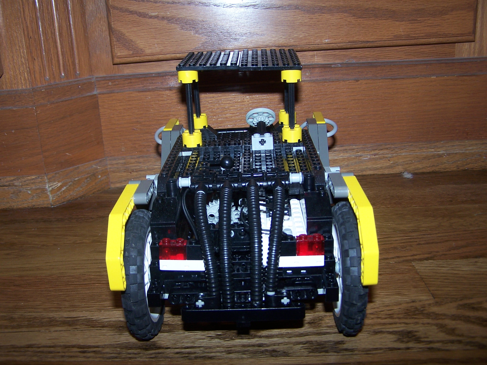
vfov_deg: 37.7
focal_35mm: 38
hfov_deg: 49.0
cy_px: 182
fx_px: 535
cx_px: 244
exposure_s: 1/60
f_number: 2.8
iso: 80
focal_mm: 6.3
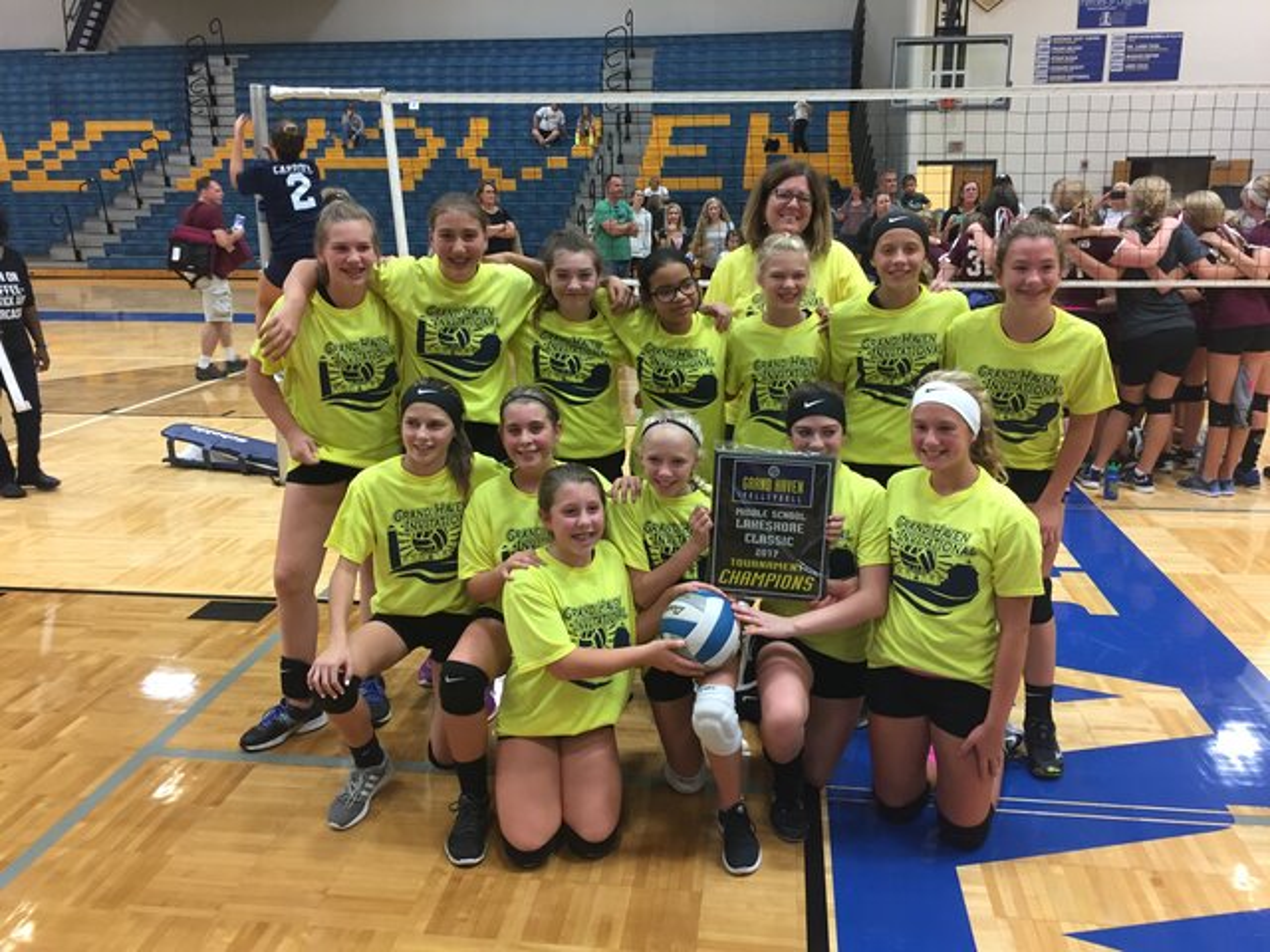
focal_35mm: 29
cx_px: 635
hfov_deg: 61.7
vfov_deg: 48.2
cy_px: 476
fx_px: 1064
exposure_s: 1/30
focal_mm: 4.15
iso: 100
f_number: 2.2
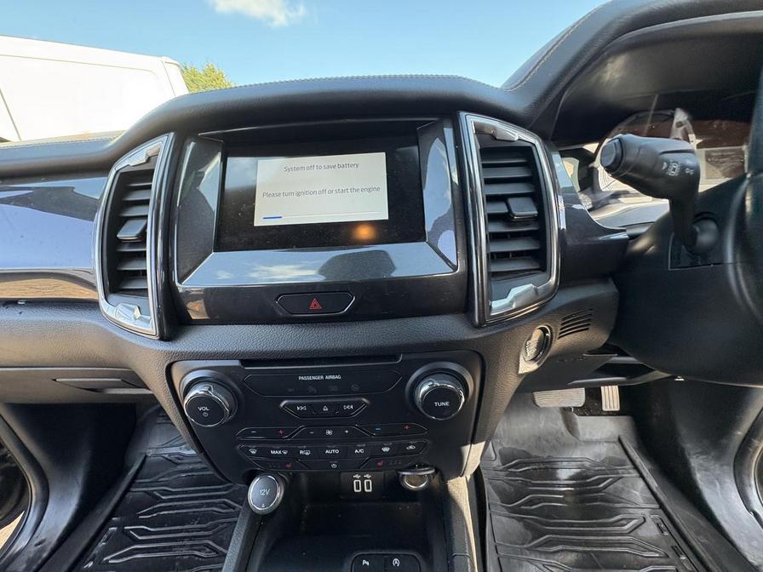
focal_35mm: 14
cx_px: 382
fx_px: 309
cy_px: 286
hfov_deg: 102.1
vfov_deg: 85.7
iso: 160
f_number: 2.2
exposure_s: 1/99
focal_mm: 2.22
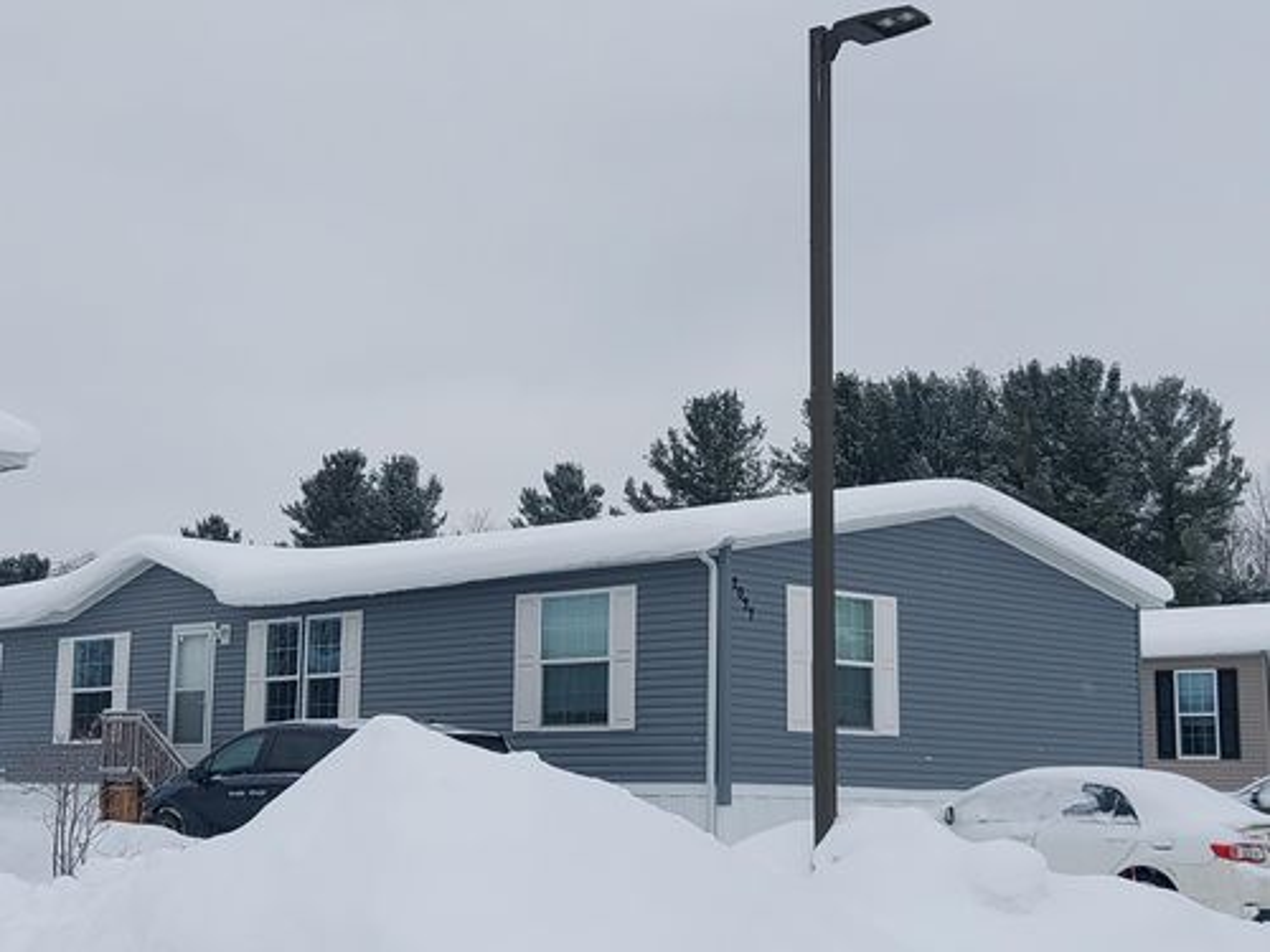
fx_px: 917
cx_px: 635
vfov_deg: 54.9
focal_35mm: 25
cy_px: 476
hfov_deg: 69.4
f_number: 2
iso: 50
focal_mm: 4.6
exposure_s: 1/526
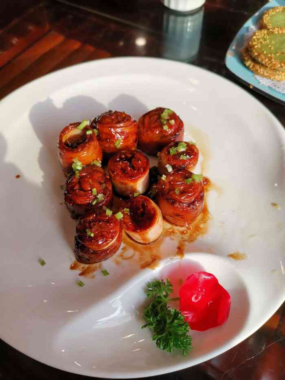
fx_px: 296
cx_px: 142
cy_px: 190
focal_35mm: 27
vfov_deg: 65.3
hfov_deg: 51.4
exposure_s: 1/256
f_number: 1.8
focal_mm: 5.58
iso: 50
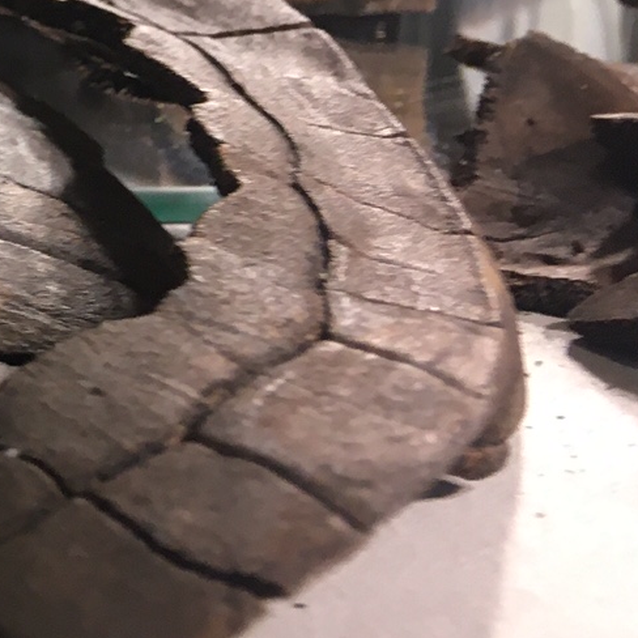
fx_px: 2210
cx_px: -603
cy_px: 24
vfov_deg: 16.1
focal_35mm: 106
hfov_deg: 14.1
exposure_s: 1/33
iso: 80
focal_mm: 4.15
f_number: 2.2
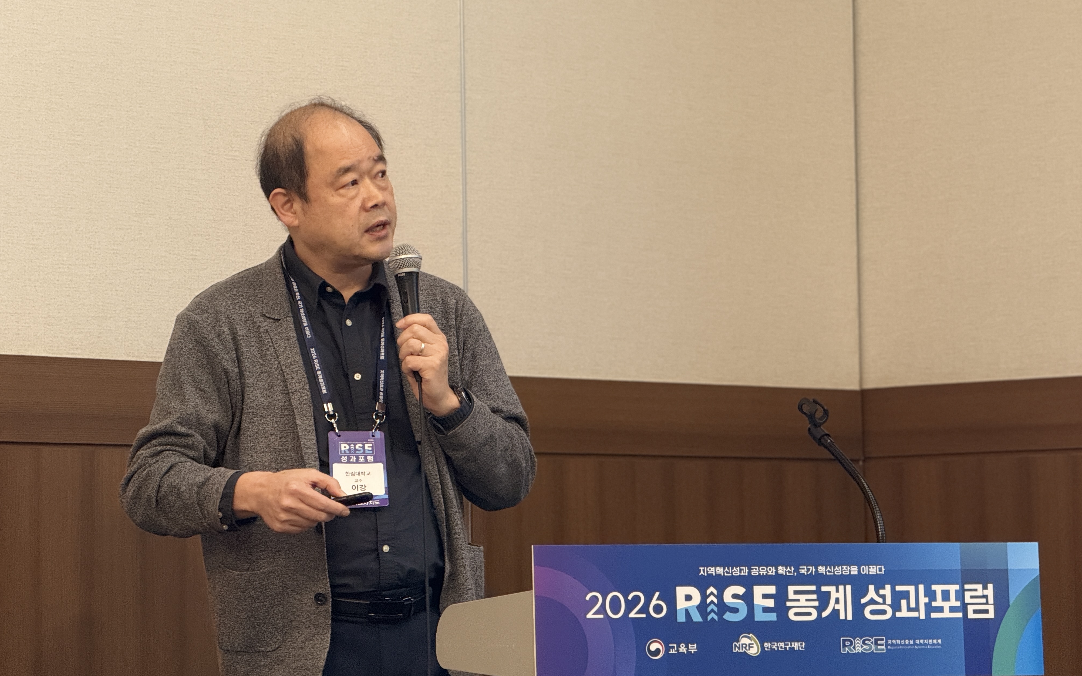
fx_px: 3774
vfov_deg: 10.2
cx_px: 539
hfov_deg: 16.3
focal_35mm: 128
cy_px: 369
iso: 500
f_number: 2.8
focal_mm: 15.66
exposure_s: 1/60
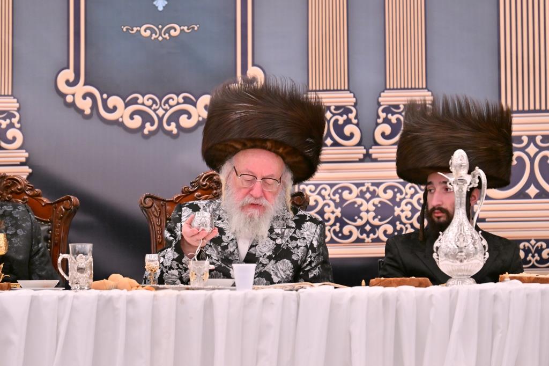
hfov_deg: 6.9
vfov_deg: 4.6
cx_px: 274
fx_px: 4573
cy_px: 183
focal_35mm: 300
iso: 400
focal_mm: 200
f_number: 2.8
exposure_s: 1/160
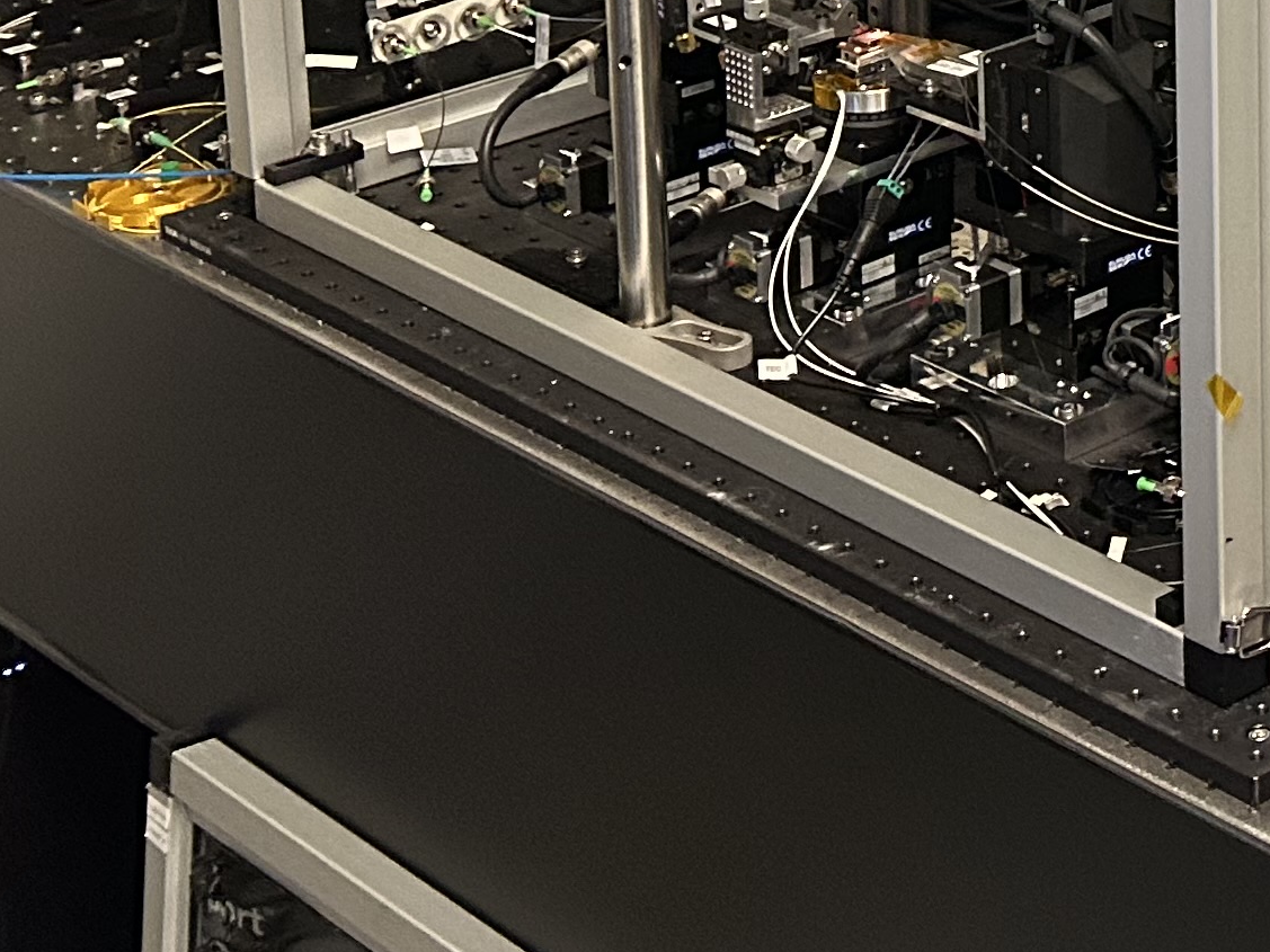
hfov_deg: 18.4
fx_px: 3412
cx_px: 1978
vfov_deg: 14.6
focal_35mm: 93
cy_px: -566
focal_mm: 5.7
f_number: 1.5
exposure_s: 1/60
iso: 400
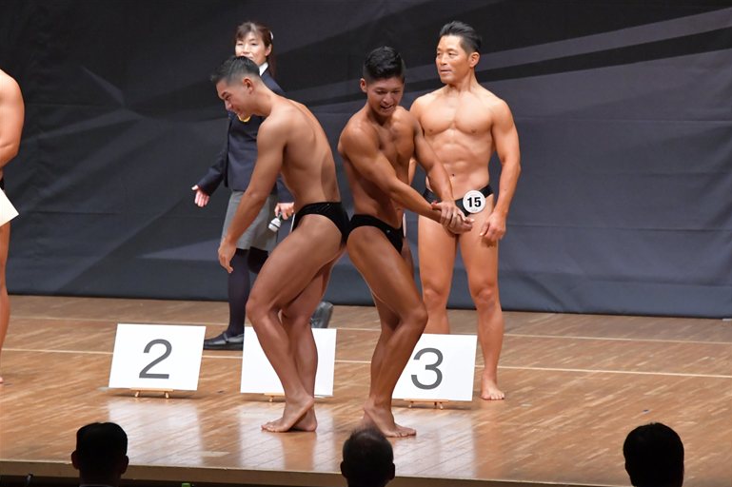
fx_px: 5223
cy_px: 244
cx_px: 368
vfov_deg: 5.3
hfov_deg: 8.0
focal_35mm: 257
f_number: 5.6
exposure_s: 1/400
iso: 8000
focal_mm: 170
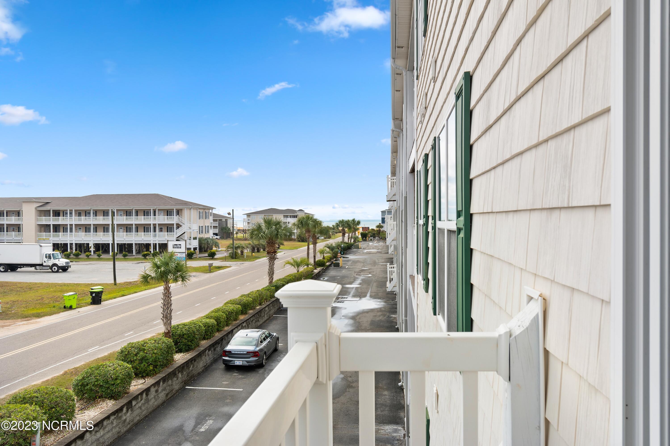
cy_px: 223
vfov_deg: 43.6
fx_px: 558
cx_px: 335
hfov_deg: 61.9
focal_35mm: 30
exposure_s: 1/200
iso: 100
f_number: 7.1
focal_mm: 20
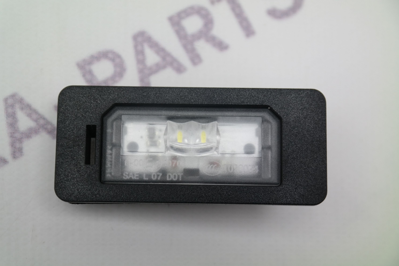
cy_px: 133
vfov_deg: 16.3
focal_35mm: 84
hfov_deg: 24.2
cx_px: 200
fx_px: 931
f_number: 5.6
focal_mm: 55
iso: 400
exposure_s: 1/80
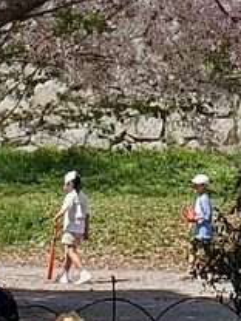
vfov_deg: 11.3
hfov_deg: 9.7
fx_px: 1392
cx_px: 306
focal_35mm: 150
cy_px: -412
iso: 50
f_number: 2.4
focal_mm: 4.3
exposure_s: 1/1442
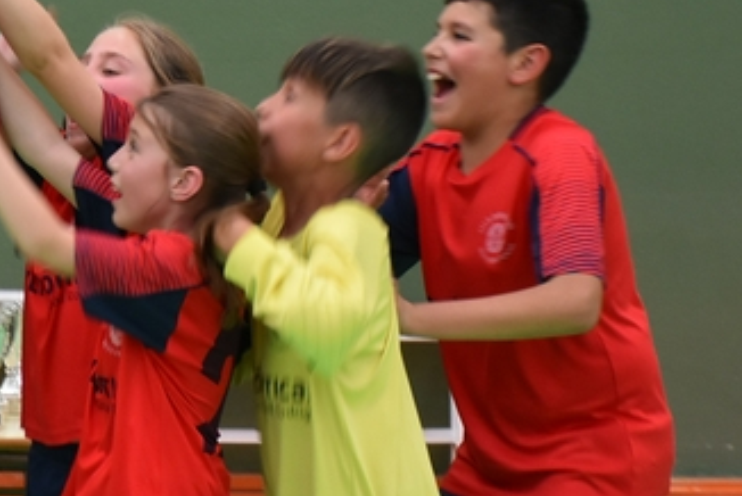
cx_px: -253
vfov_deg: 7.4
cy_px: 309
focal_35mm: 186
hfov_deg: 10.7
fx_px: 3845
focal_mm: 45
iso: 800
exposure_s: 1/60
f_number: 4.5
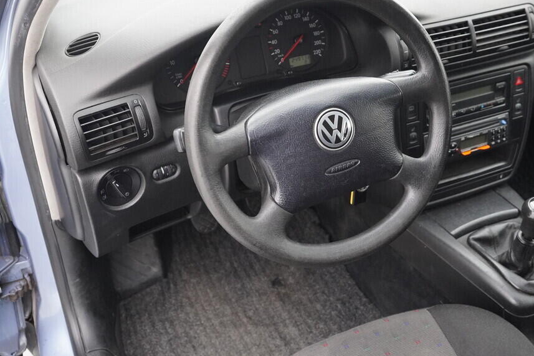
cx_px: 309
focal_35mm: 43
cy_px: 146
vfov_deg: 31.1
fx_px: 638
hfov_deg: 45.3
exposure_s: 1/160
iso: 3200
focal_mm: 24
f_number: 4
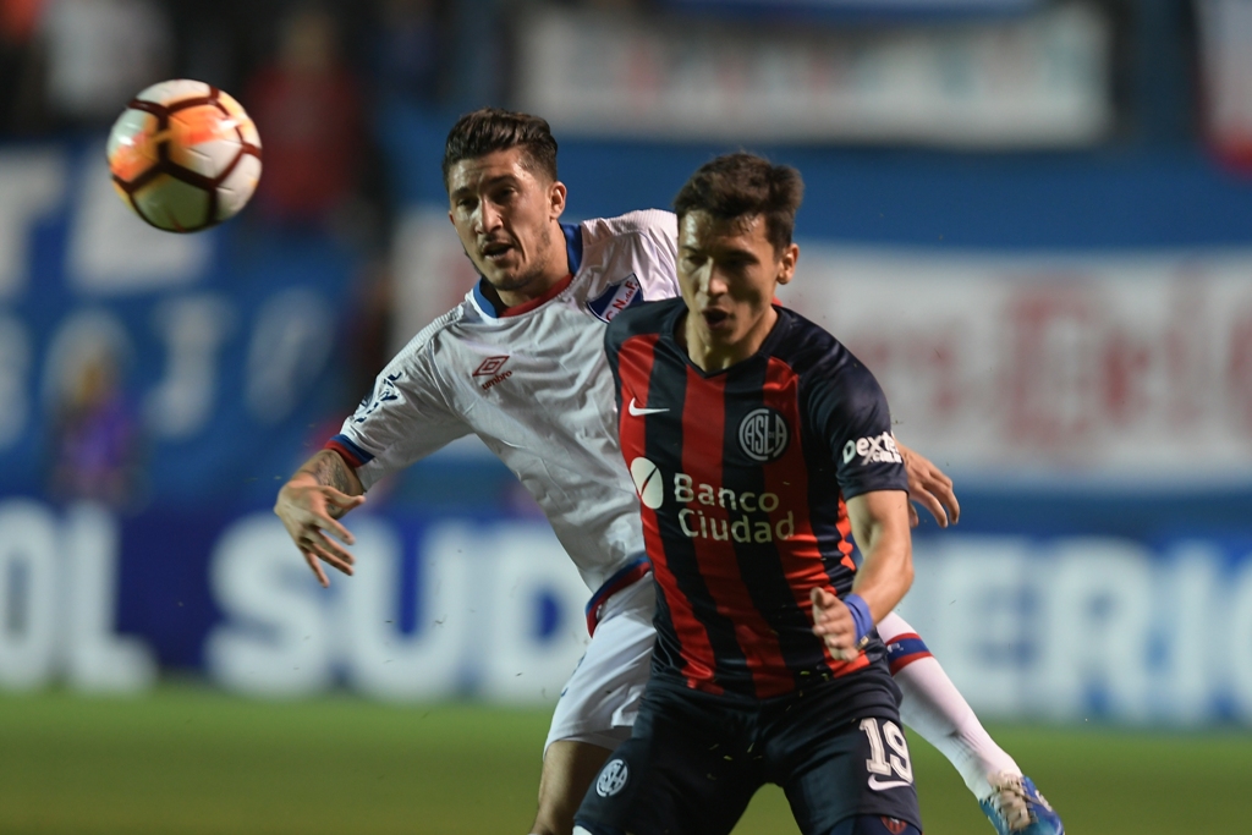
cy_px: 418
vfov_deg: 2.3
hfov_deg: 3.4
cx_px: 626
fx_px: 20868
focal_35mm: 600
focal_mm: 400
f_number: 3.5
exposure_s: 1/500
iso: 1600
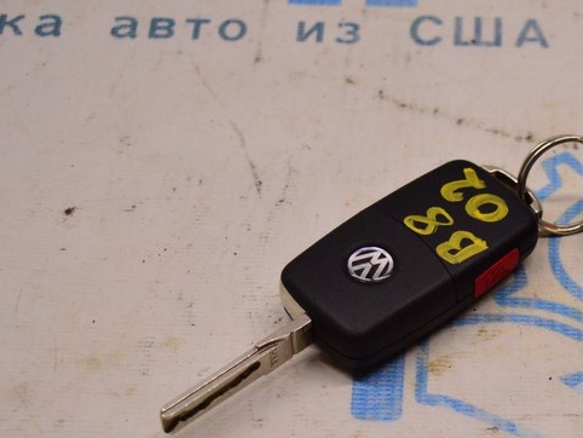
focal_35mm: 104
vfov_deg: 14.1
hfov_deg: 18.5
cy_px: 388
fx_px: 1752
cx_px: 544
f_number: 4.5
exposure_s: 1/400
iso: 1600
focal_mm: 34
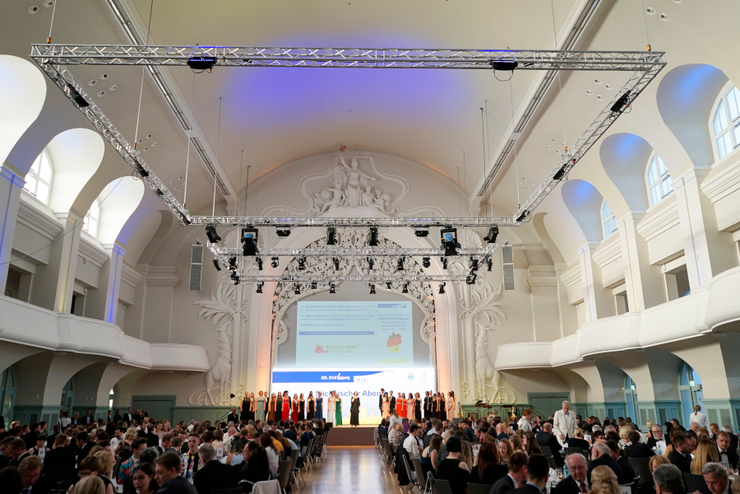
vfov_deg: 46.4
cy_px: 247
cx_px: 370
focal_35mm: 28
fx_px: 576
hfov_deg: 65.5
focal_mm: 28
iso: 400
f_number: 4
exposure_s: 1/160
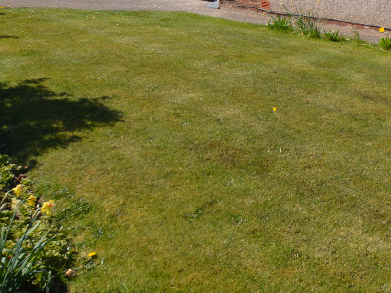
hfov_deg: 32.8
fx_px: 520
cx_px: 484
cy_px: -29
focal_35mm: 46
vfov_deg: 28.6
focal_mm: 10
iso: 100
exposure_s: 1/250
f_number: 8
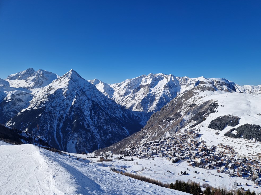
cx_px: 136
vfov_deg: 56.8
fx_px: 181
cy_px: 98
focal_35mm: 24
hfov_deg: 71.6
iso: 50
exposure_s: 1/2896
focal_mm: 5.4
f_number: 1.8
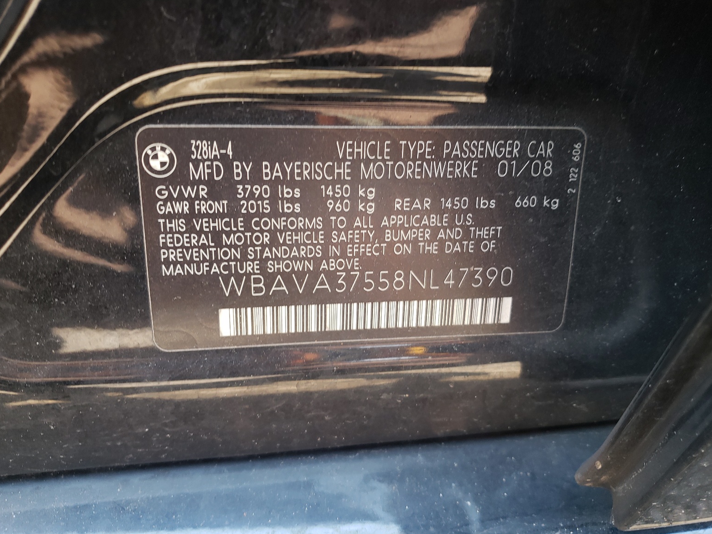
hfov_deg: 65.3
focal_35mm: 27
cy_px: 261
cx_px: 352
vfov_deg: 51.4
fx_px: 555
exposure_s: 1/60.2
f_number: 1.5
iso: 61
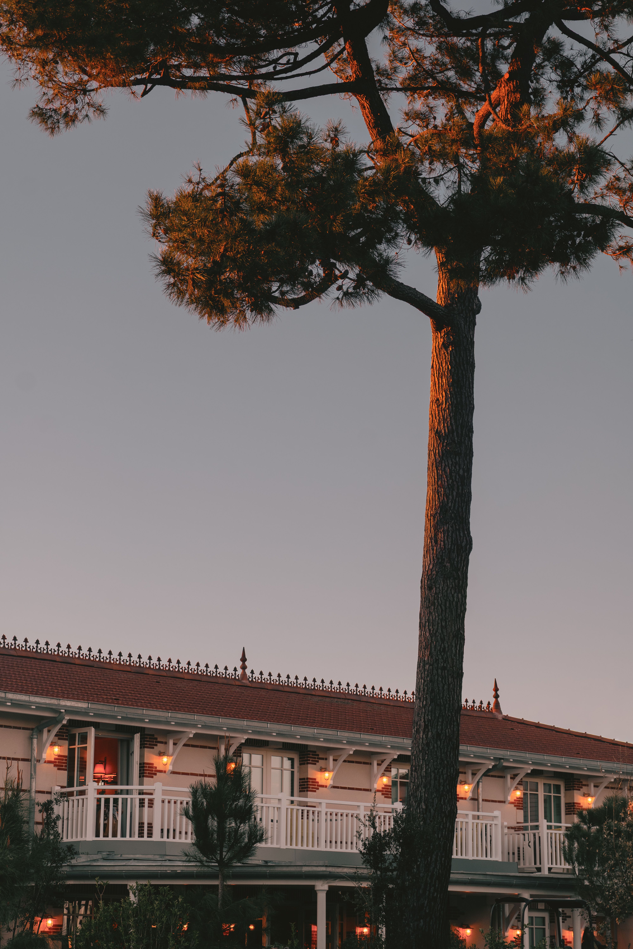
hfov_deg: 19.5
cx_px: 316
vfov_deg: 28.8
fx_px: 1846
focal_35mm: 70
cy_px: 474
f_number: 7.1
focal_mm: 70
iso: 200
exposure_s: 1/125
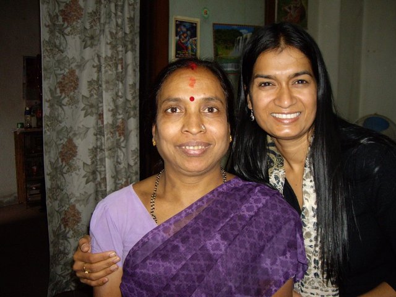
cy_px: 148
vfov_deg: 37.7
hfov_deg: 49.0
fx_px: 435
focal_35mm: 38
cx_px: 198
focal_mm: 6.2
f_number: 2.7
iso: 200
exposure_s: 1/40
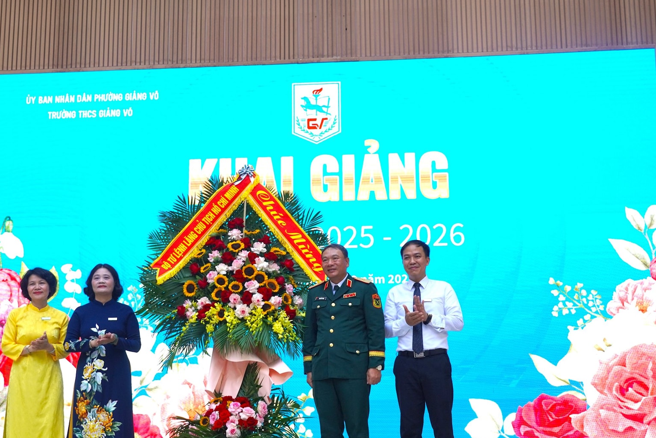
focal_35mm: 60
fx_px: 1093
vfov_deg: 22.6
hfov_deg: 33.4
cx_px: 315
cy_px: 258
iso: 200
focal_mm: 32
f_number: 4.5
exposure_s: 1/160
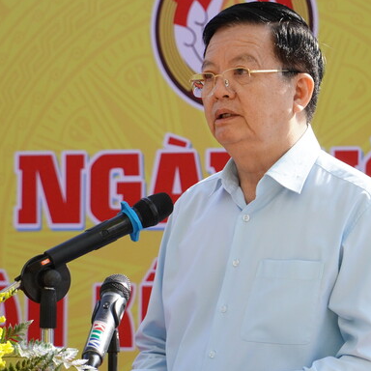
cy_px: 128
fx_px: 3382
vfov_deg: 6.3
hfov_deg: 6.3
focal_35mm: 279
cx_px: 210
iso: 800
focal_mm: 105
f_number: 5.6
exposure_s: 1/2000
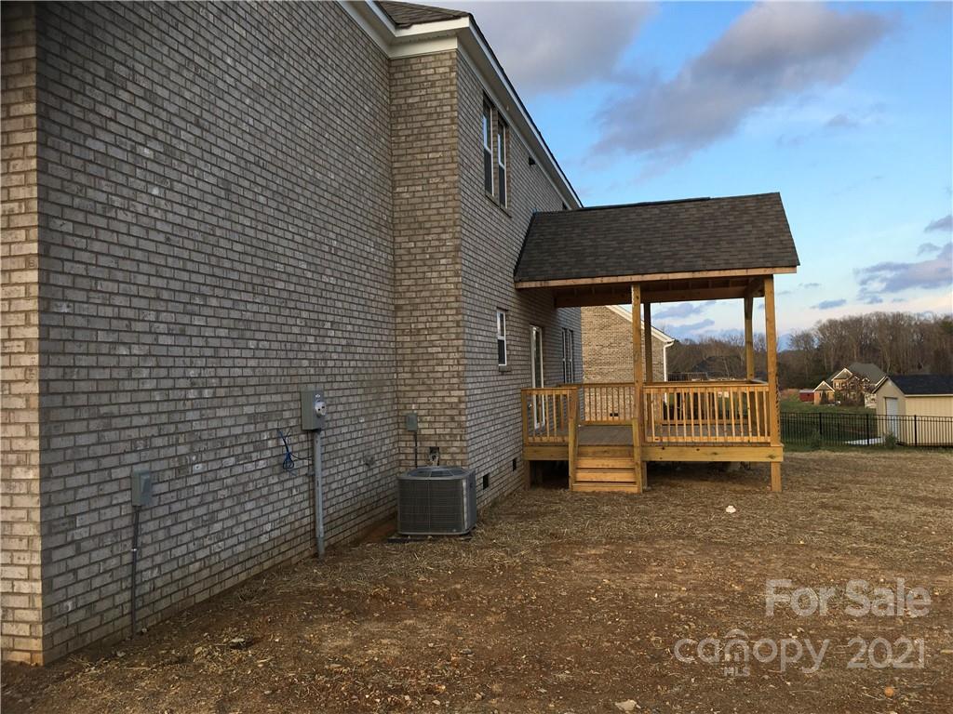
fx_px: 798
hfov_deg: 61.7
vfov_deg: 48.2
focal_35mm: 29
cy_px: 357
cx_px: 476
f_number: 2.2
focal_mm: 4.15
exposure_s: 1/285
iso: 25
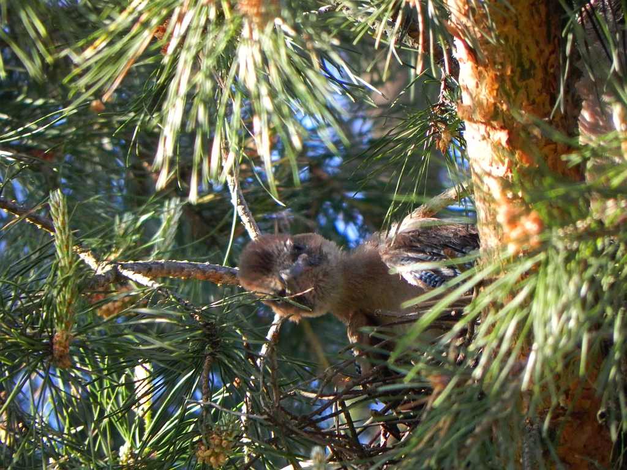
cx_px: 314
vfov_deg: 2.2
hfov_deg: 2.9
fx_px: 12281
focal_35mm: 678
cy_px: 235
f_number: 5
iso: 400
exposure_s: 1/119
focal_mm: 120
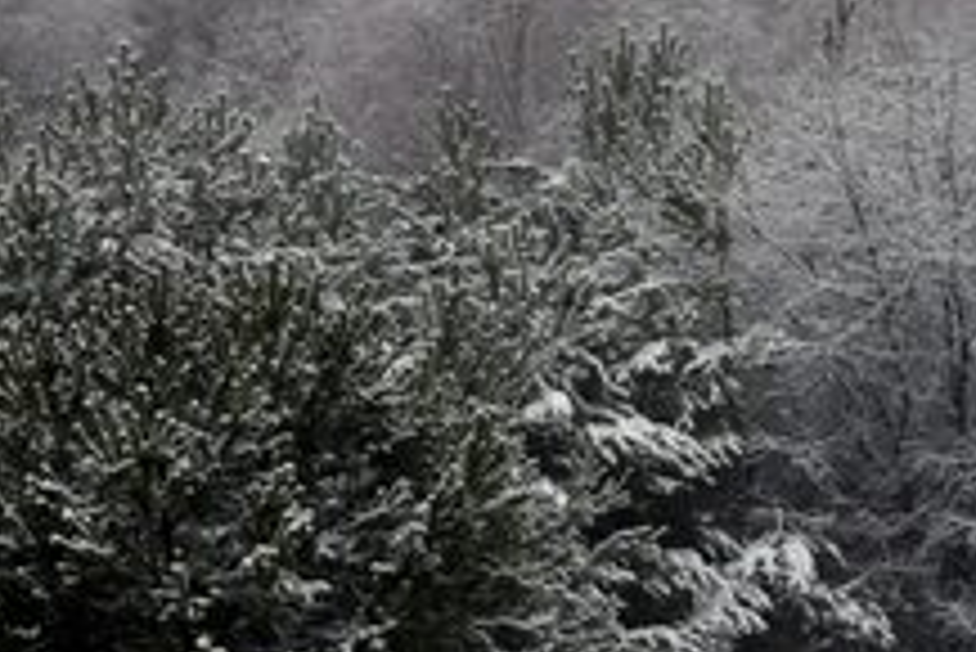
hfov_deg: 5.3
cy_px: 328
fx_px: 10499
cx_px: 1133
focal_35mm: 387
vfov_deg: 3.6
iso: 400
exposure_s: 1/125
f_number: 9
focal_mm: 70
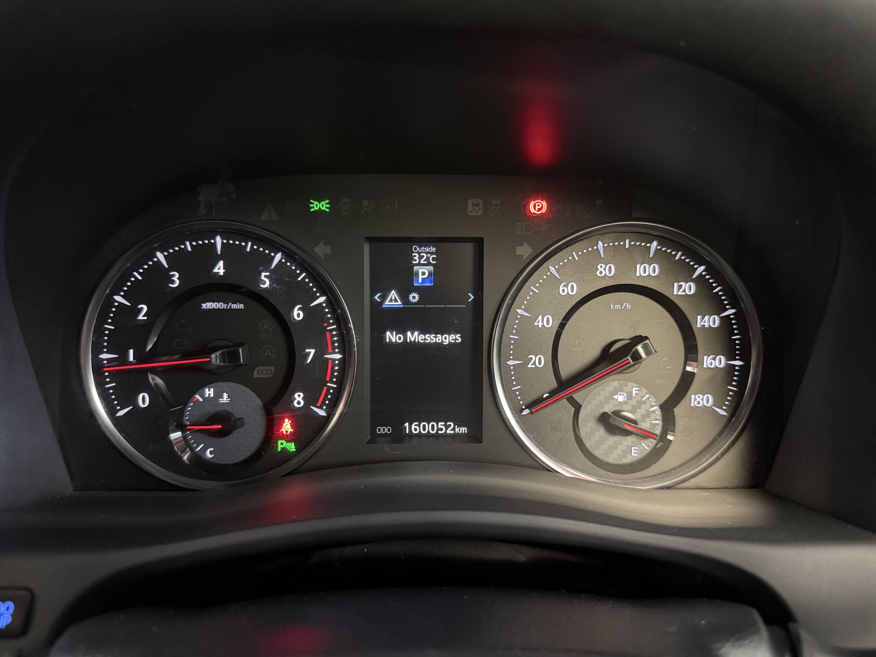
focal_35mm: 24
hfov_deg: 71.6
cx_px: 438
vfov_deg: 56.8
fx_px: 607
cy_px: 328
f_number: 1.78
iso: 1000
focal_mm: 6.76
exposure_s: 1/31
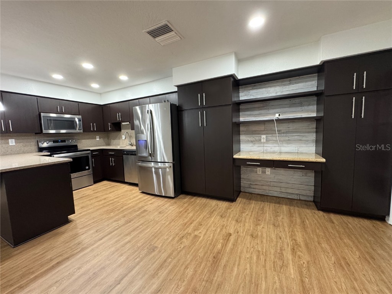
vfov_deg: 85.7
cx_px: 196
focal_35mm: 14
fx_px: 159
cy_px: 147
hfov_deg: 102.1
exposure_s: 1/60
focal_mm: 2.22
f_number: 2.2
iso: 400
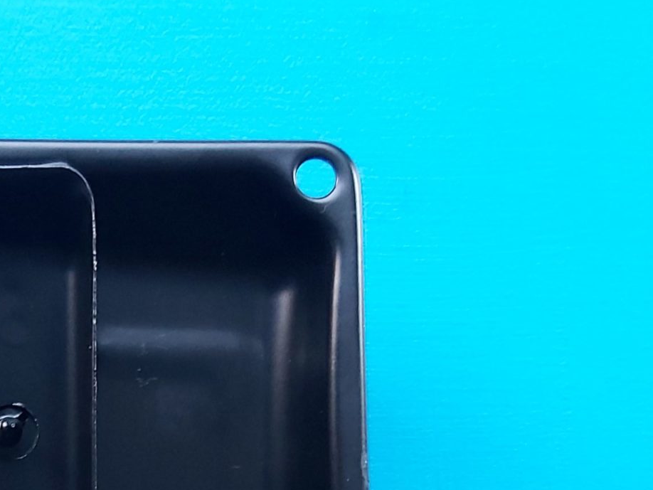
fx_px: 1094
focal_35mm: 58
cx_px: 41
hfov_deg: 31.4
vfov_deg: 23.7
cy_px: 538
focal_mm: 3.92
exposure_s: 1/33
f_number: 1.7
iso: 320
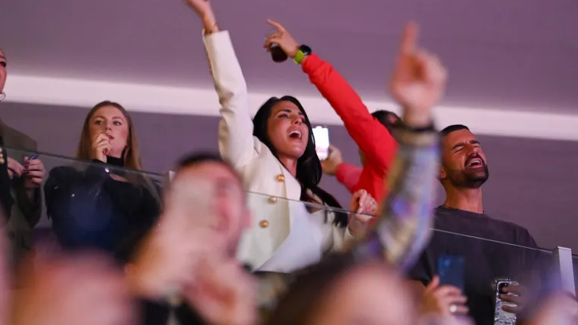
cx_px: 289
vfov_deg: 8.5
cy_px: 145
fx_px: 2177
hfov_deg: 15.1
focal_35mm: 142
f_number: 2
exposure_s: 1/60
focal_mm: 135
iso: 4000
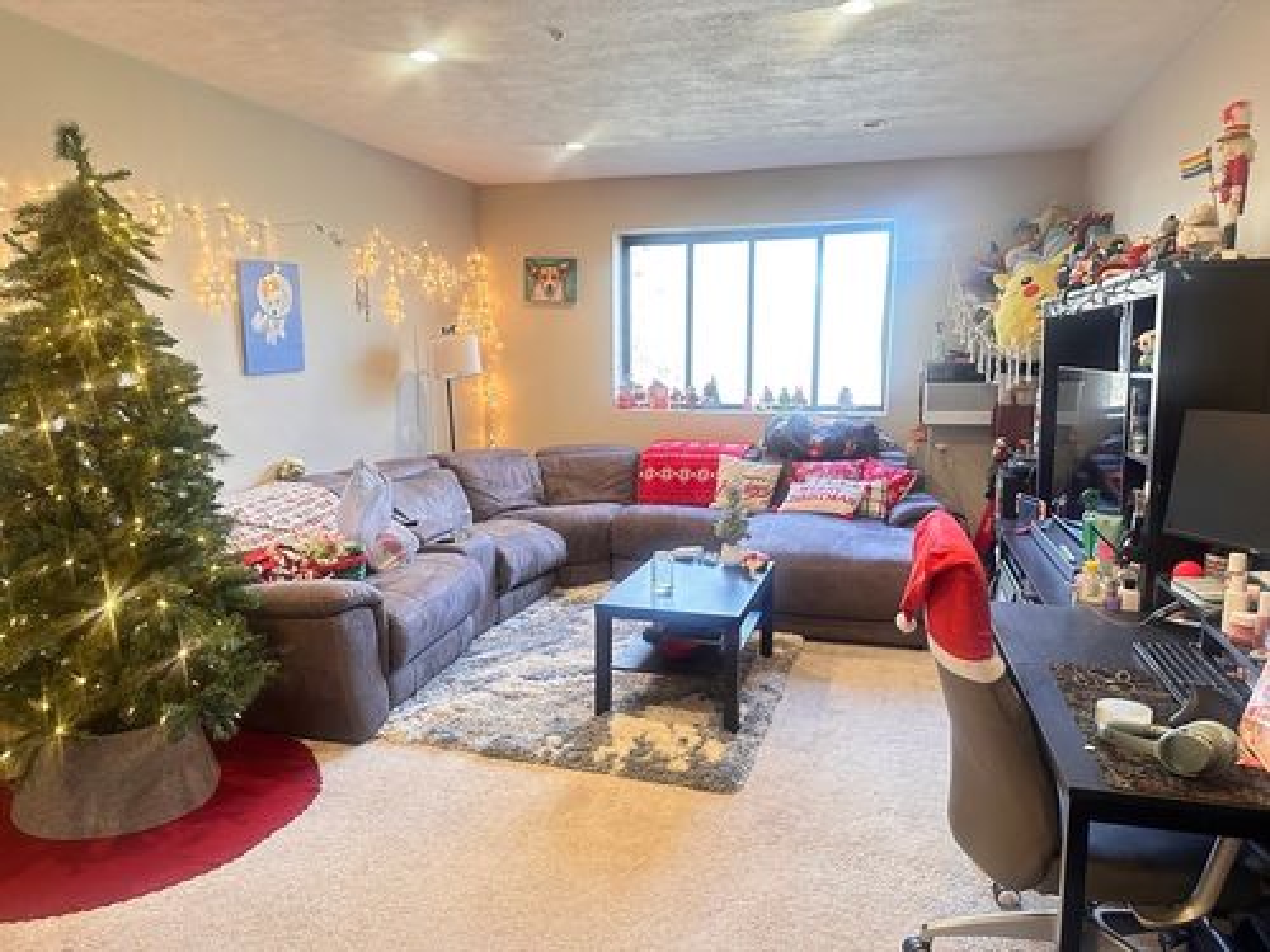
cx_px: 635
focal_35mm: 24
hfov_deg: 71.6
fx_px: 881
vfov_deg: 56.8
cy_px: 476
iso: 320
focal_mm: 6.86
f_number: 1.78
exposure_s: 1/60
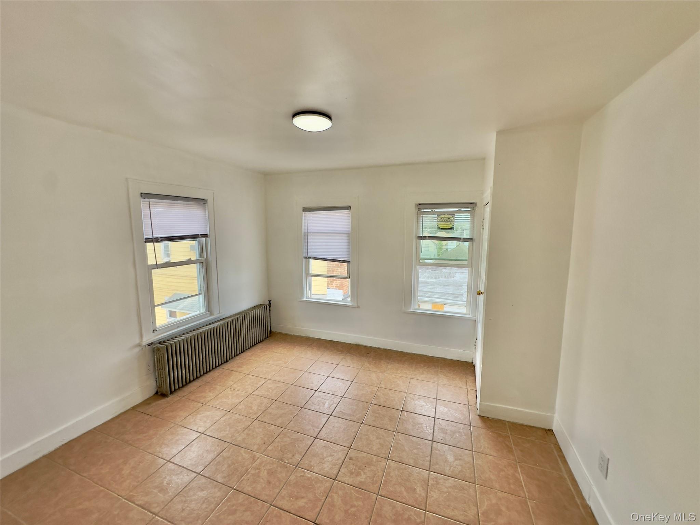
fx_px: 283
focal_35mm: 14
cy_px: 262
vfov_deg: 85.7
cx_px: 350
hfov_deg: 102.1
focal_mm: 2.22
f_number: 2.2
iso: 40
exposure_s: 1/181
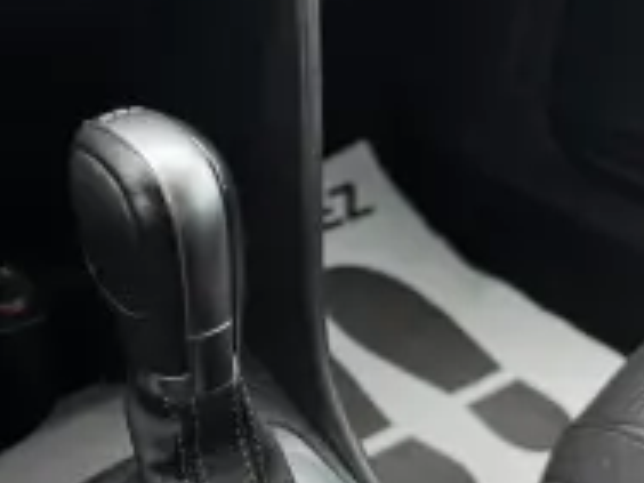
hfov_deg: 40.3
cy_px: 408
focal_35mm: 46
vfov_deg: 30.5
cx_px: 175
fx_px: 856
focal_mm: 6.76
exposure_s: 1/60
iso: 400
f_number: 1.78
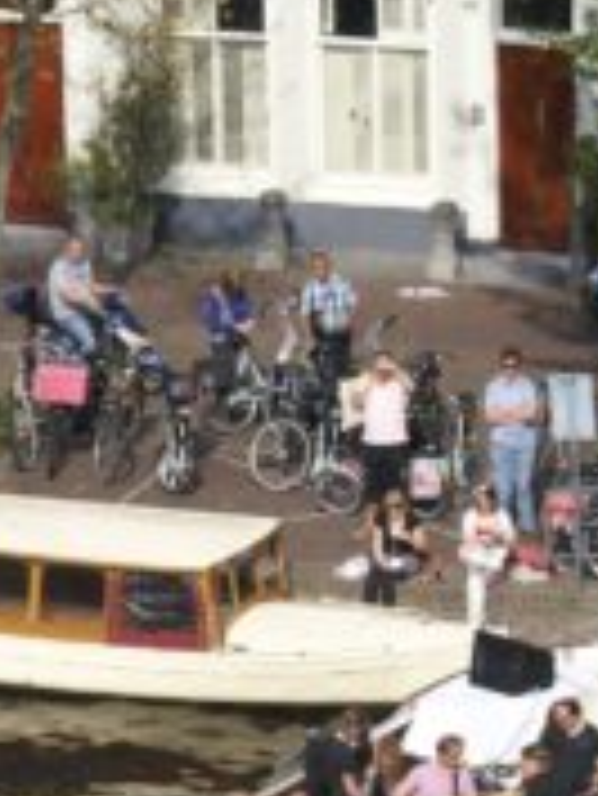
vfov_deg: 5.8
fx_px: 7868
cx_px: 432
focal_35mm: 342
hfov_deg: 4.4
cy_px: 859
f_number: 10
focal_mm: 70
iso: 100
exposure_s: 1/160
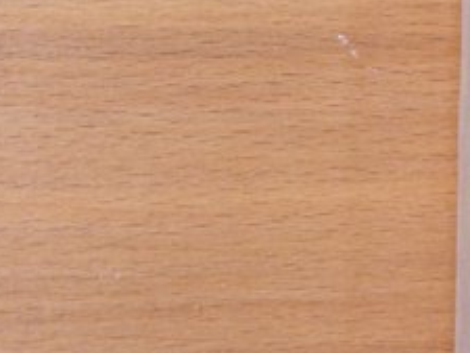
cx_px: 731
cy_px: 182
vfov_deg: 6.0
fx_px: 3383
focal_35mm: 249
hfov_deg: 7.8
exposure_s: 1/42
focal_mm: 9.3
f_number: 3.1
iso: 100
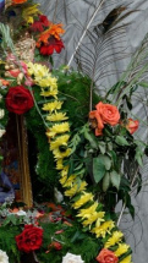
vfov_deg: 3.0
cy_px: 199
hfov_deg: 1.7
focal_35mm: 721
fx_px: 5031
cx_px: 26
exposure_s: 1/400
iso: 250
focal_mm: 165
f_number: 5.6
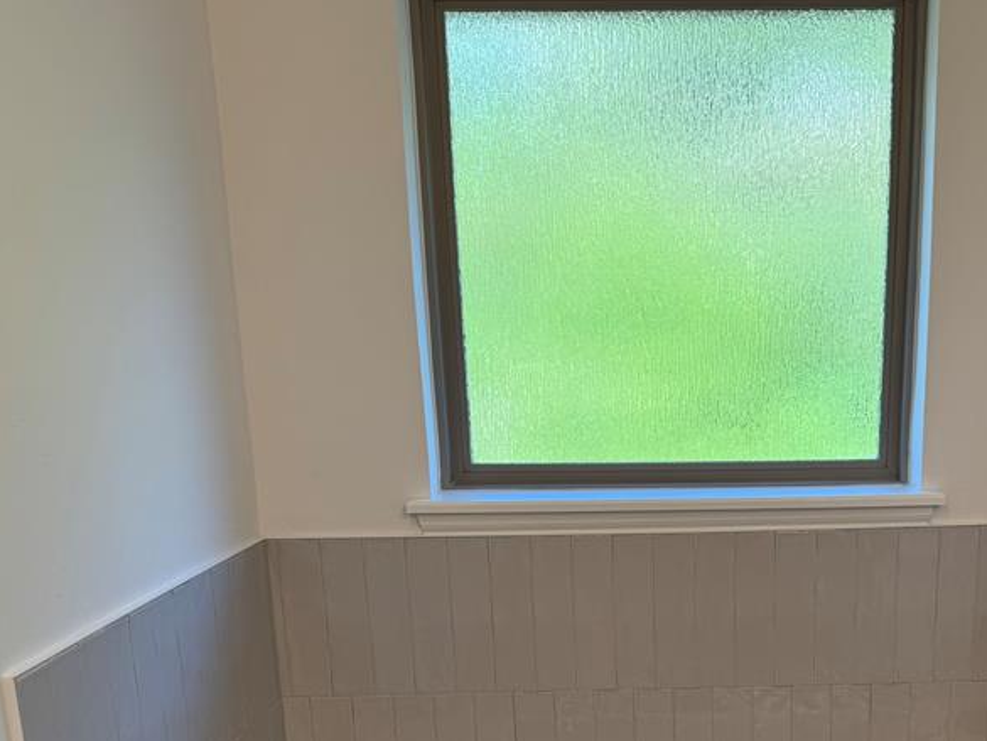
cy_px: 616
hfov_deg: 43.8
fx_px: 1198
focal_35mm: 42
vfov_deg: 33.2
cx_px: 700
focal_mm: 6.76
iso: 50
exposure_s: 1/120
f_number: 1.78
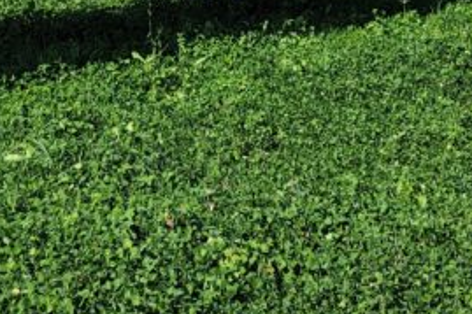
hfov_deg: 21.4
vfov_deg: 12.5
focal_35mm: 95
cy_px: -330
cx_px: 302
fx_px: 1245
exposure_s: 1/1129
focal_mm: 6.7
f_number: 1.8
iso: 16
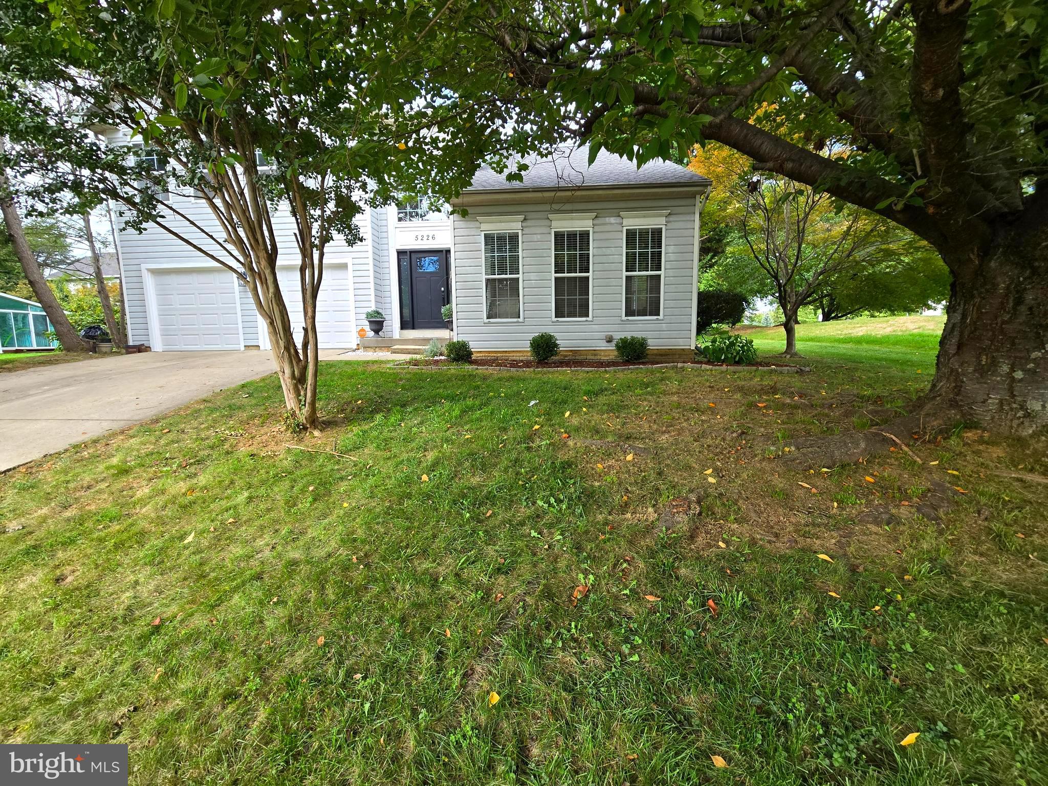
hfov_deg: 106.2
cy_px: 393
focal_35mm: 13
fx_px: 394
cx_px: 524
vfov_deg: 89.9
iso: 50
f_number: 2.2
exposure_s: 1/327
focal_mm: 2.2
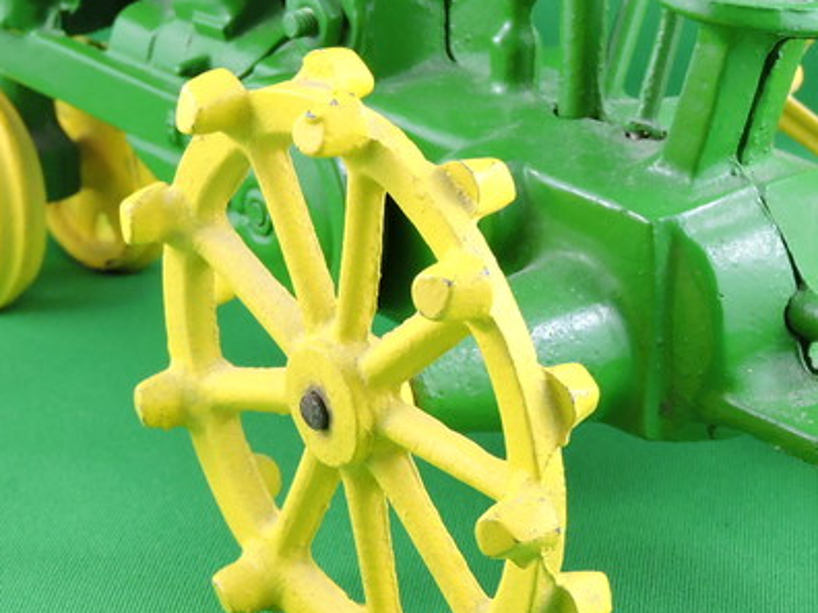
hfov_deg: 16.8
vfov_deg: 12.6
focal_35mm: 117
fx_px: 2765
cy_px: 147
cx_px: 528
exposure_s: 1/30
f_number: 4.2
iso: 250
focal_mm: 10.7
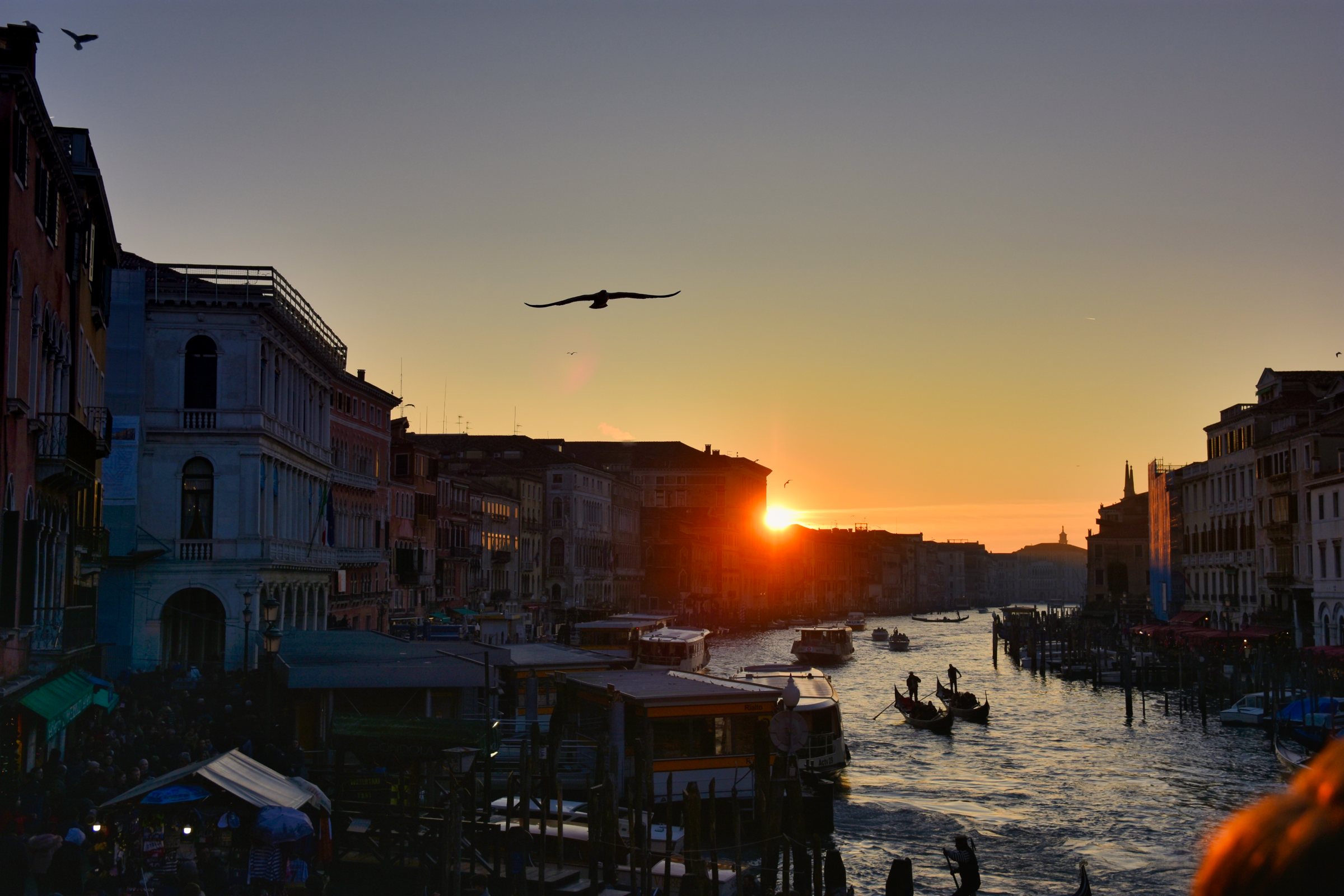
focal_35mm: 44
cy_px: 448
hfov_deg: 45.0
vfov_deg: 30.8
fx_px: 1624
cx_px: 672
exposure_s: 1/800
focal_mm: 29
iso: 100
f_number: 5.6
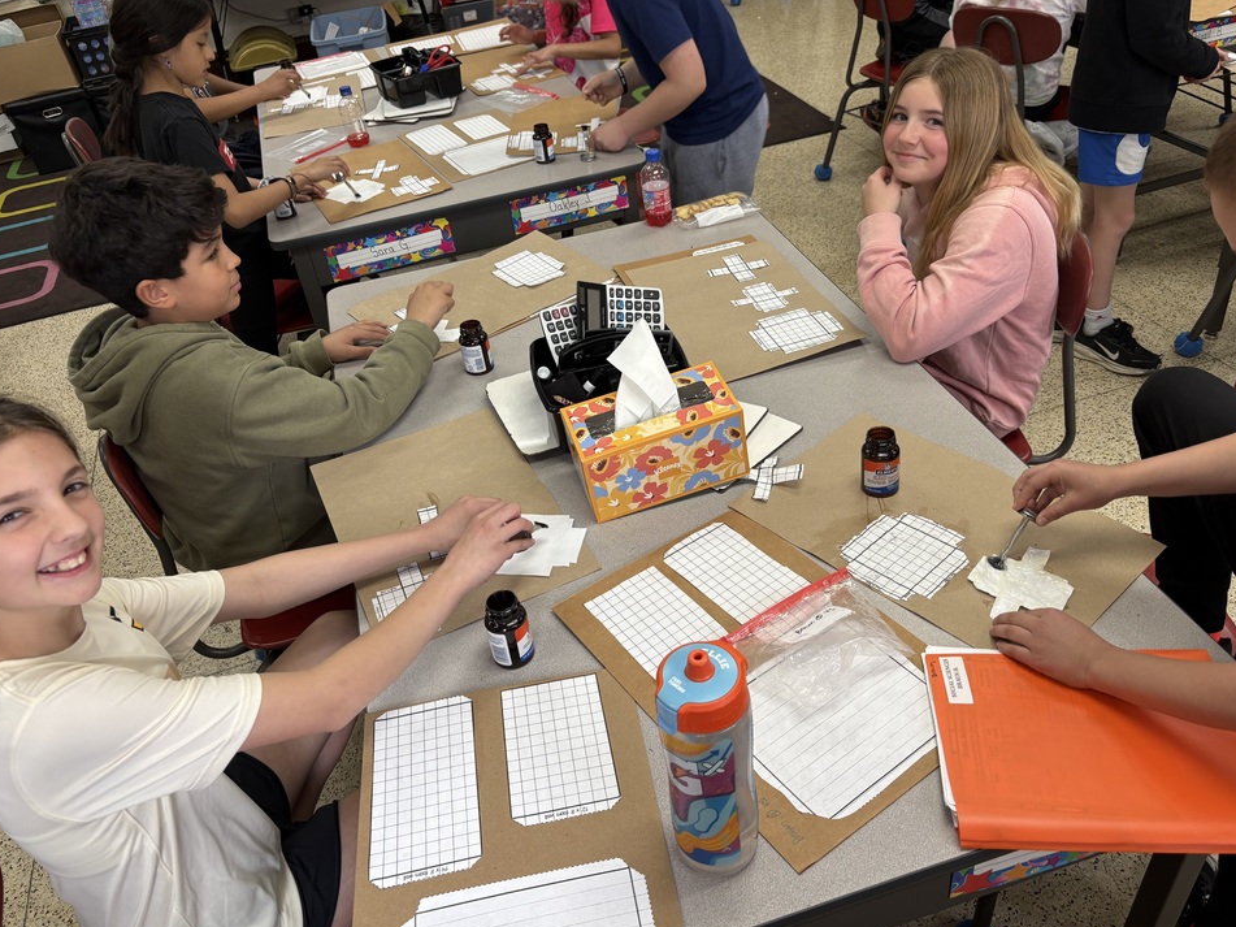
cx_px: 625
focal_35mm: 28
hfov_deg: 63.4
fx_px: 1000
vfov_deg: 49.7
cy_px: 436
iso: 64
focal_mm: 5.96
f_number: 1.6
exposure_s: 1/60
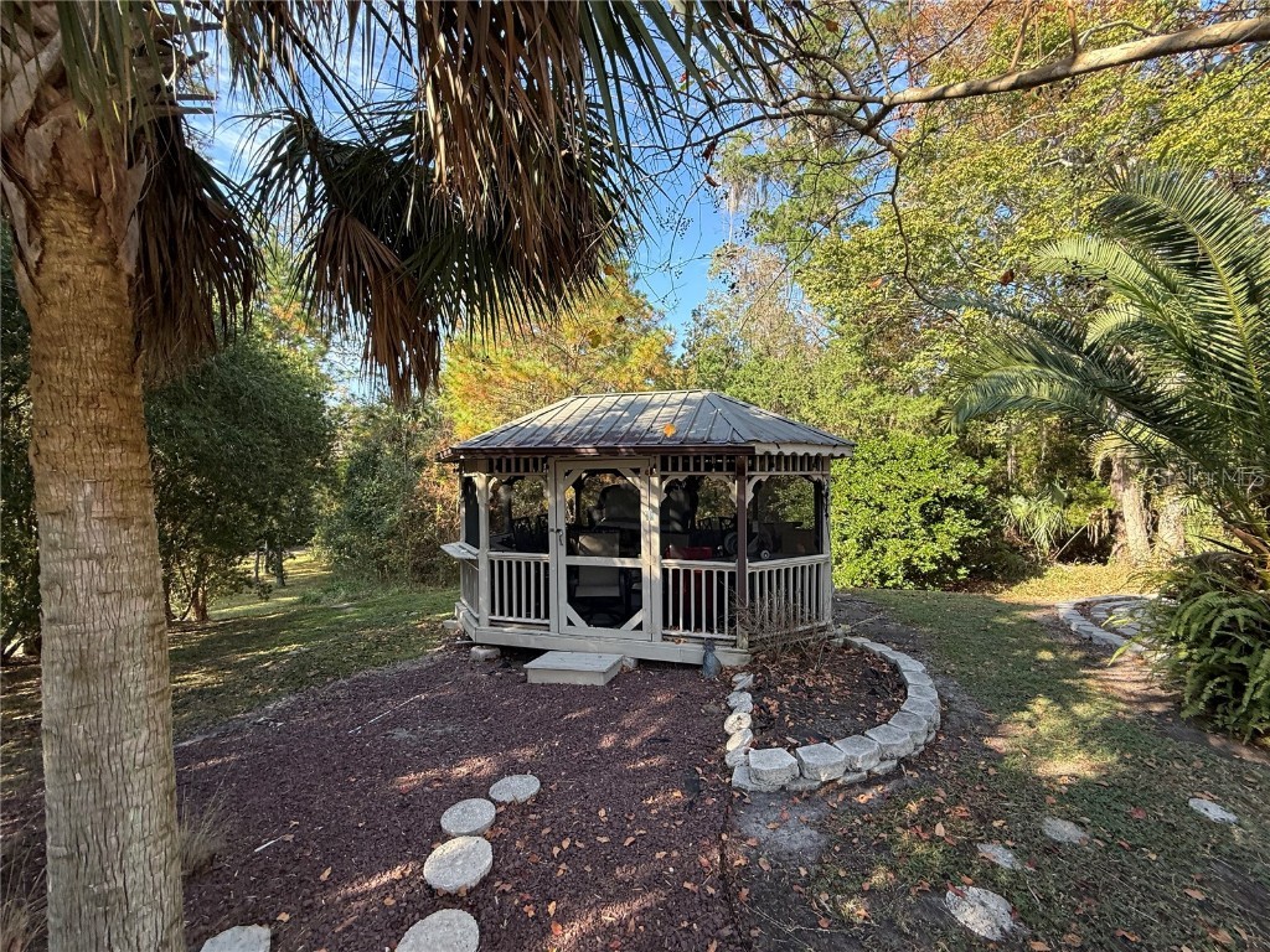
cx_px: 635
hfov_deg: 102.1
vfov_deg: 85.7
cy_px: 476
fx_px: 514
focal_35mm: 14
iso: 64
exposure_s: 1/290
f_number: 2.2
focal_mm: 2.22
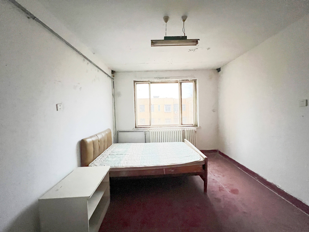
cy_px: 116
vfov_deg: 89.9
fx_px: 116
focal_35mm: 13
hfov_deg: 106.2
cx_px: 154
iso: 1600
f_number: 1.8
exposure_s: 1/30
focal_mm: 1.57
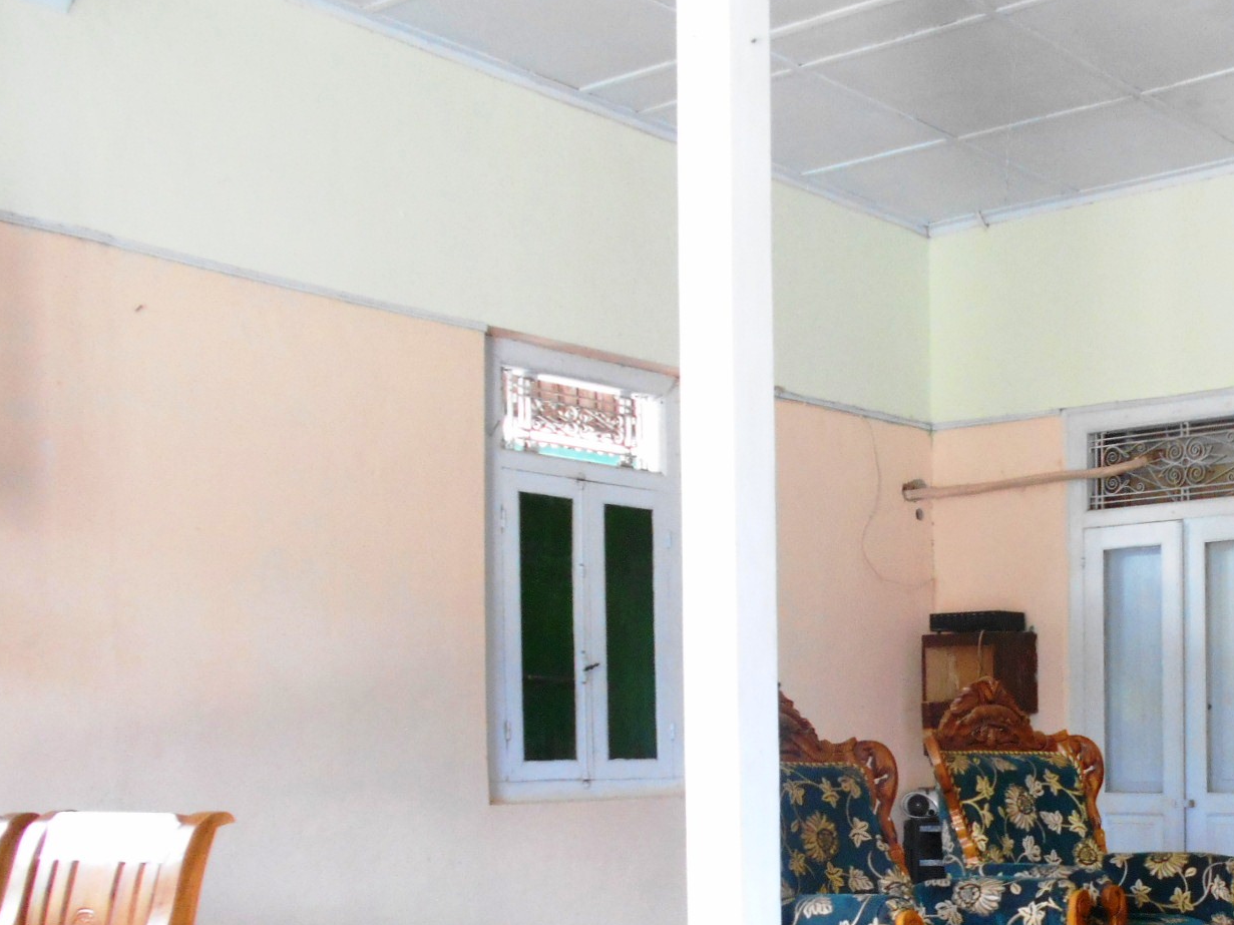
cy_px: 819
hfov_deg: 37.2
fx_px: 1711
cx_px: 1104
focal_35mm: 48
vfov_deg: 29.1
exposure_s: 1/30
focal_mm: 4.6
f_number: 3.2
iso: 450
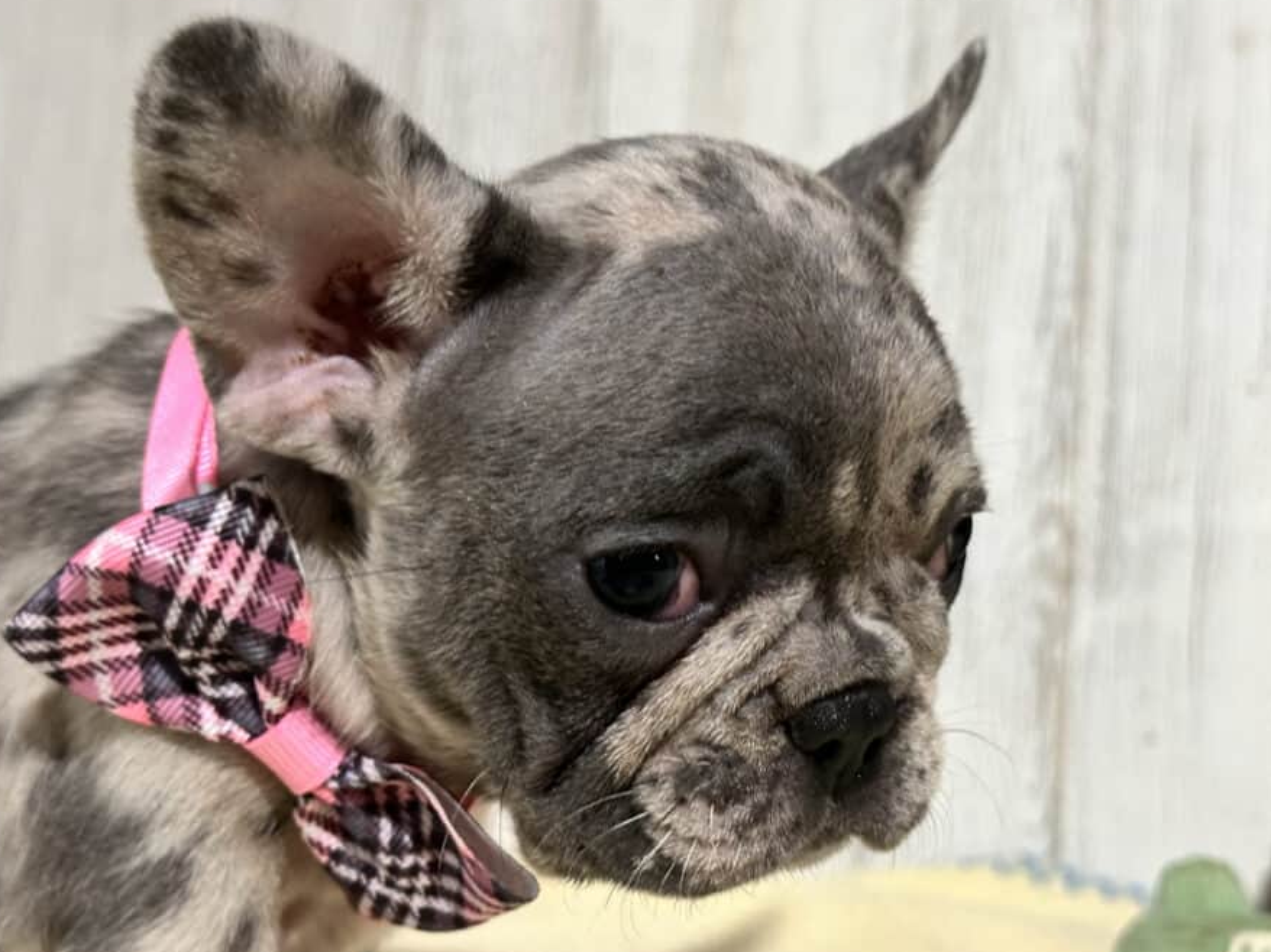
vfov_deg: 26.1
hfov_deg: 34.4
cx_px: 607
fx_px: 2056
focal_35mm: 56
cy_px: 511
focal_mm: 6.86
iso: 500
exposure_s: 1/40
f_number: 1.78
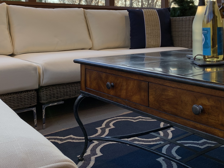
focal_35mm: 42
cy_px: 50
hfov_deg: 44.7
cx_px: 121
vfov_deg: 33.9
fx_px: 272
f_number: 1.8
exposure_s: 1/122
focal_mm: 4.25
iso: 32
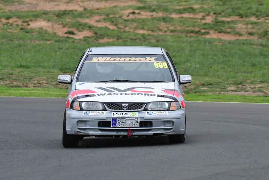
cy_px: 90
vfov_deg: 1.9
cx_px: 134
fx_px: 5382
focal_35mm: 720
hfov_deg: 2.9
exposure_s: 1/640
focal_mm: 480
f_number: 10
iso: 2500
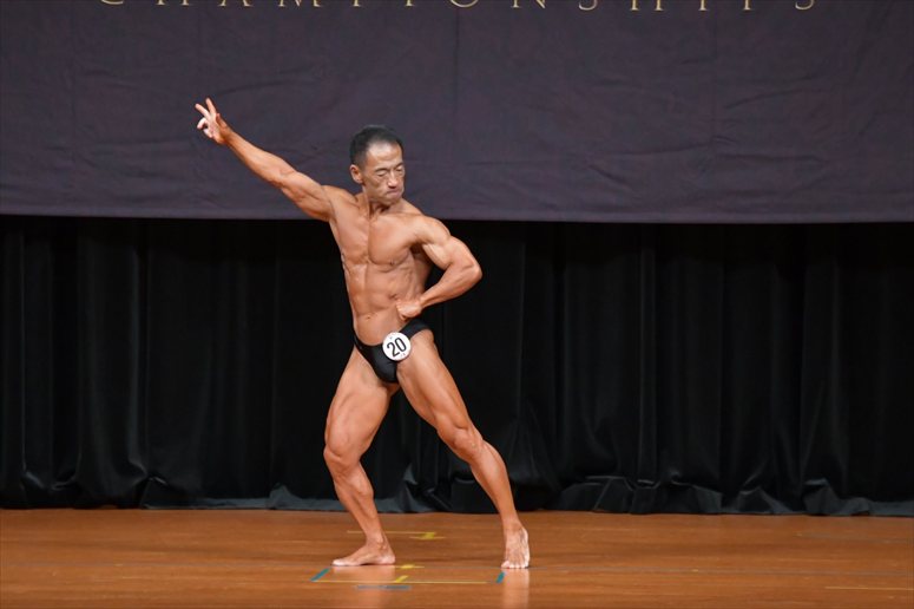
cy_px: 304
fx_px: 6852
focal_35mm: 270
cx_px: 457
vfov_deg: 5.1
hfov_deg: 7.6
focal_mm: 180
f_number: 5.6
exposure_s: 1/400
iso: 5000
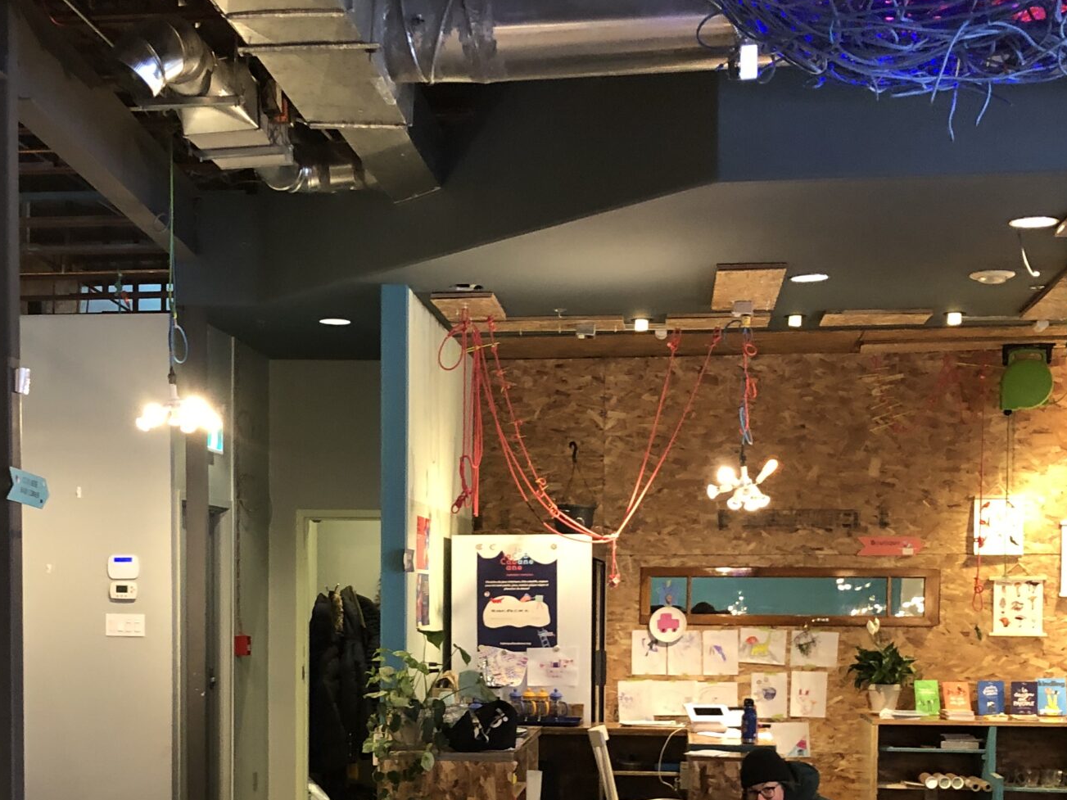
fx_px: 1695
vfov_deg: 25.8
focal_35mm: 55
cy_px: 701
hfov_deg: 34.8
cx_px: 436
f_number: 1.8
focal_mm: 3.99
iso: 64
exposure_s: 1/15
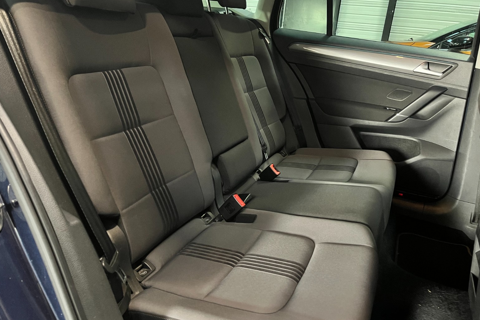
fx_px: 373
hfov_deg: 65.5
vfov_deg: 46.4
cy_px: 152
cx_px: 245
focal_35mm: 28
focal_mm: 5.1
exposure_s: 1/25
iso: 800
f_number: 1.6
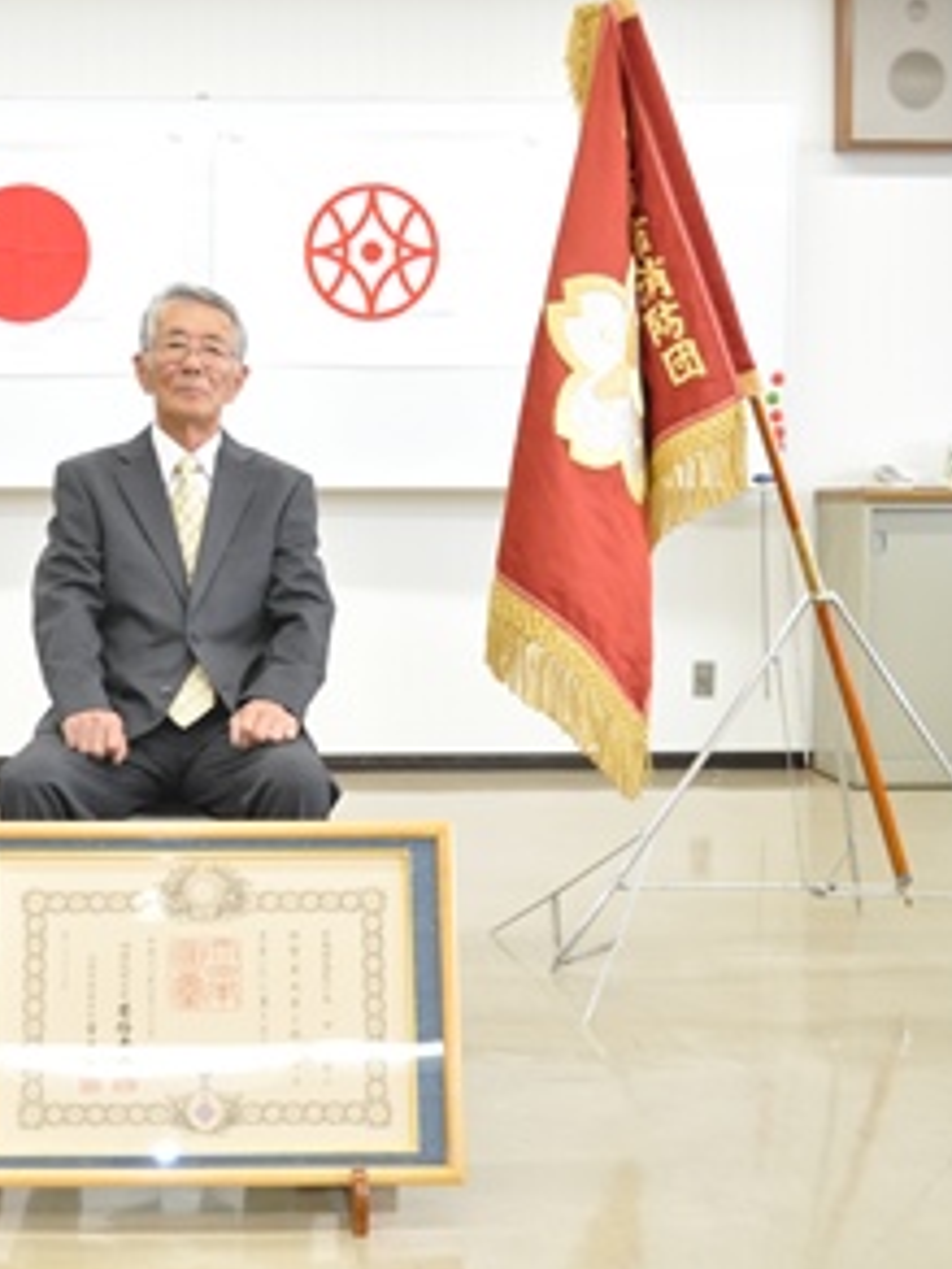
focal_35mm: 53
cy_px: 634
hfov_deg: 27.1
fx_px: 1943
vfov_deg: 36.2
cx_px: 217
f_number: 5
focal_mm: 24
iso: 1000
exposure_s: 1/80
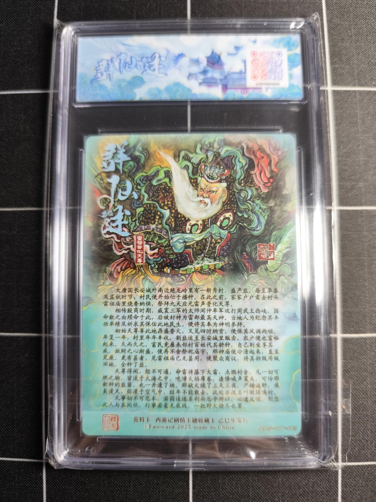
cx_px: 188
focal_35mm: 23
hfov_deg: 58.9
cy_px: 251
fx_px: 333
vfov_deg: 73.9
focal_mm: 6.14
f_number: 1.65
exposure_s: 1/100
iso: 500
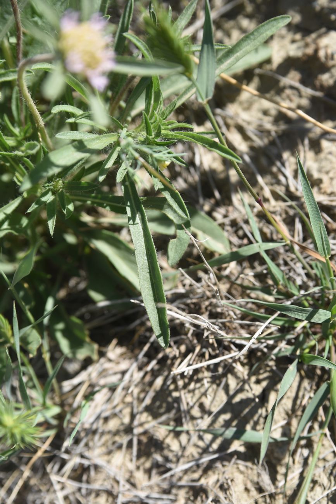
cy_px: 252
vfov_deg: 28.8
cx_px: 168
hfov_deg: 19.5
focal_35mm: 70
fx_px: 980
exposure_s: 1/500
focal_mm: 70
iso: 125
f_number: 5.6
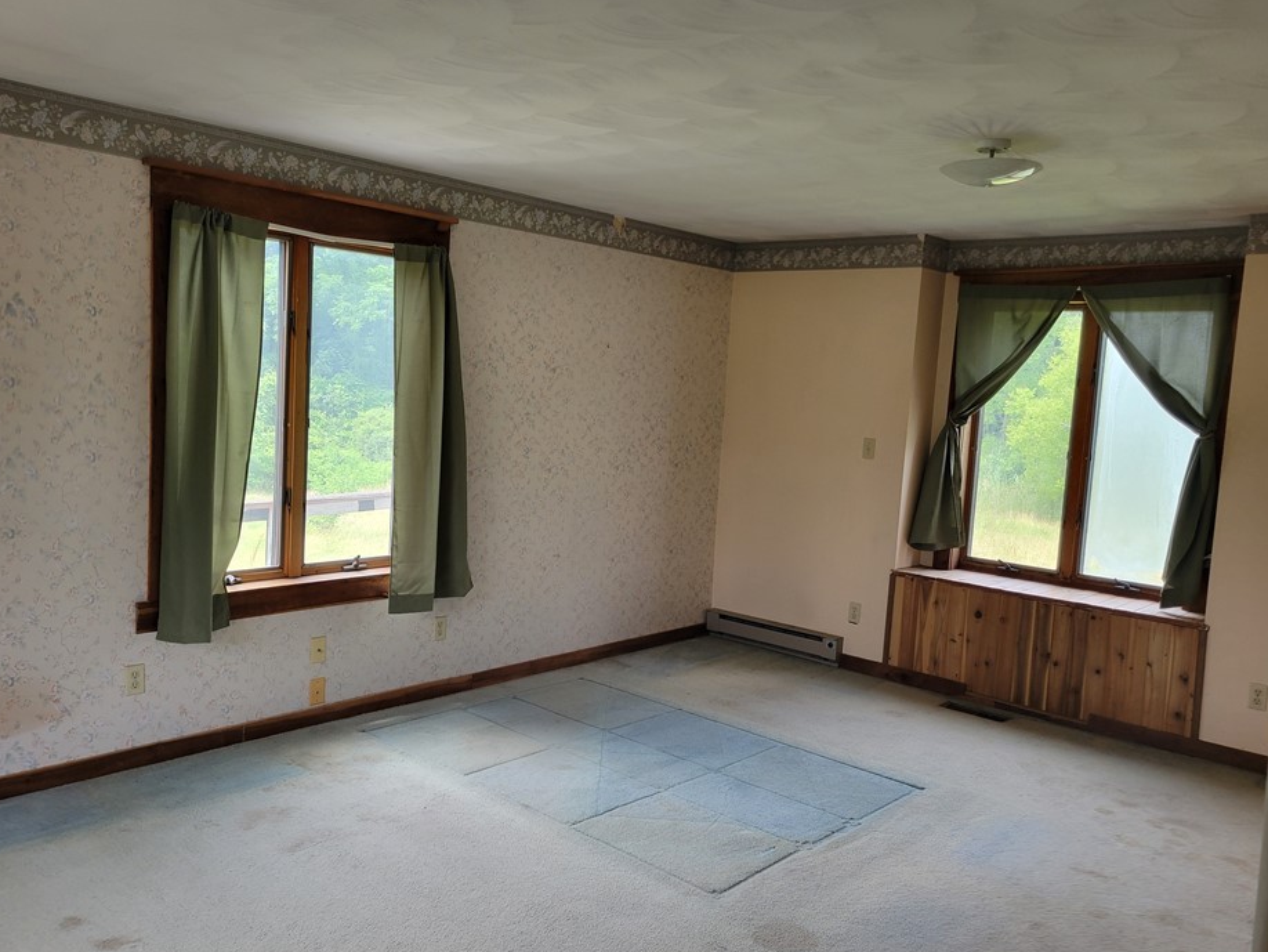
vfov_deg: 48.2
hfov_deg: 61.6
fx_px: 1063
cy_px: 500
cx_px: 597
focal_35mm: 29
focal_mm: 5.4
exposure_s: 1/120
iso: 80
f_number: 1.8
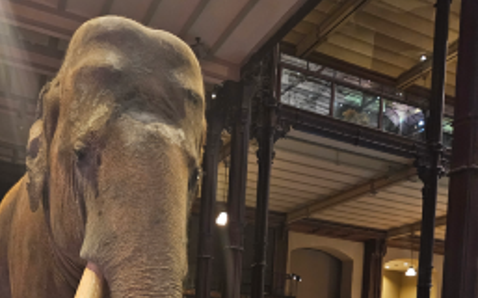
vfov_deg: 29.8
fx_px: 494
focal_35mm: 38
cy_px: 335
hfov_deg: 51.4
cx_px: 203
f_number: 1.8
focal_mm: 5.4
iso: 800
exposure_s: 1/25
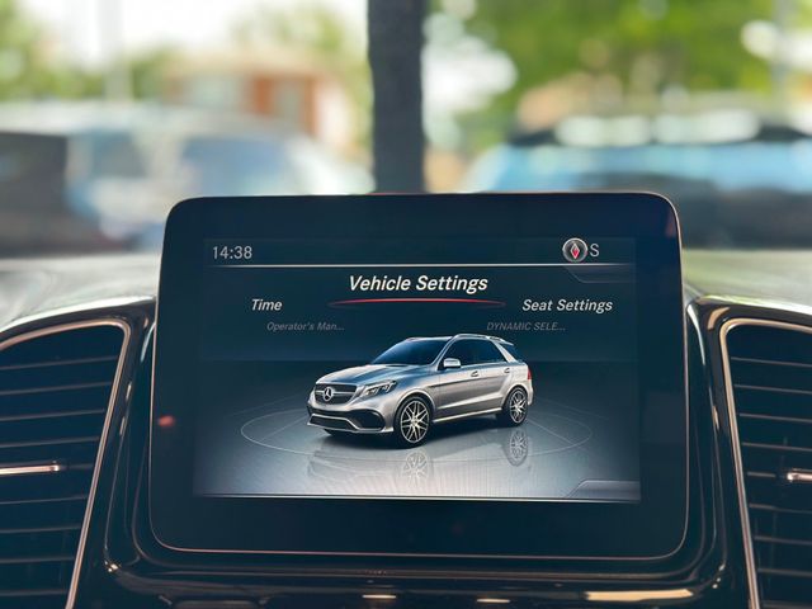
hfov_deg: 39.7
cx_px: 406
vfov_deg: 30.3
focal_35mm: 48
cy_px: 304
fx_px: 1126
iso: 80
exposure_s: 1/120
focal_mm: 6.86
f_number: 1.78
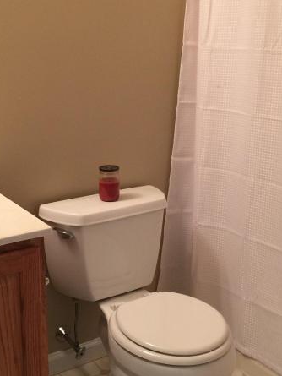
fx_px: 543
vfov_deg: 38.1
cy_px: 161
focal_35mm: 50
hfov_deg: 29.1
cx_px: 116
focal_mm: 4.15
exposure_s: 1/15
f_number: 2.2
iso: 40
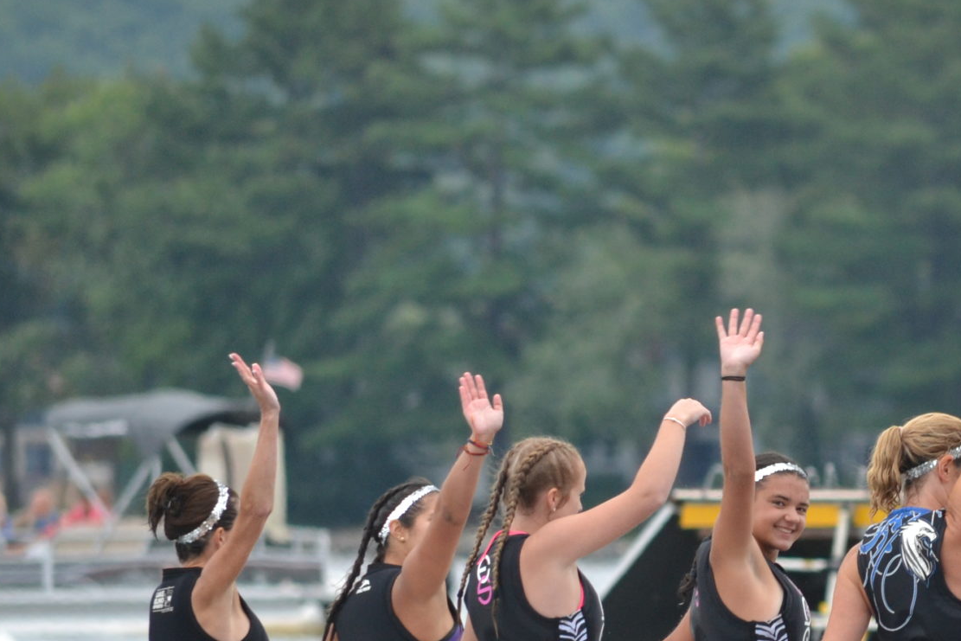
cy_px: 487
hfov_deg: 2.0
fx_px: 27684
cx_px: 847
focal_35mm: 1037
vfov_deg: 1.3
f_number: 5.6
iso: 560
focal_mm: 300
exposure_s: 1/500
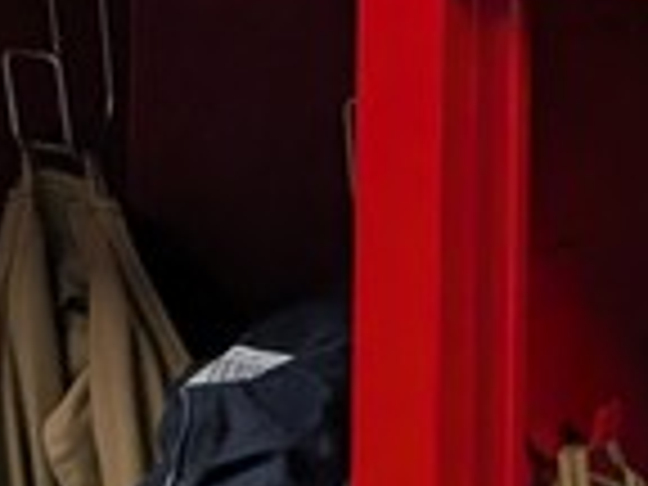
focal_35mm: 170
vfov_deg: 8.1
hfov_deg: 11.0
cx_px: -423
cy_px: -616
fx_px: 3182
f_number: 1.68
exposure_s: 1/33.3
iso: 24
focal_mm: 6.9
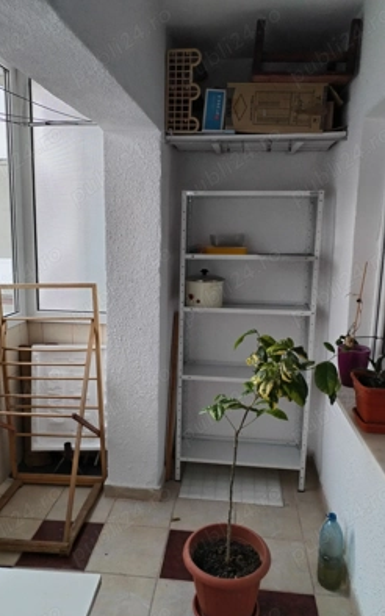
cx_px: 175
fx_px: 470
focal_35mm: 28
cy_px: 311
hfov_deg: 44.5
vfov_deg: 66.5
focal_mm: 4.75
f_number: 1.8
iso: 100
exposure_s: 1/169
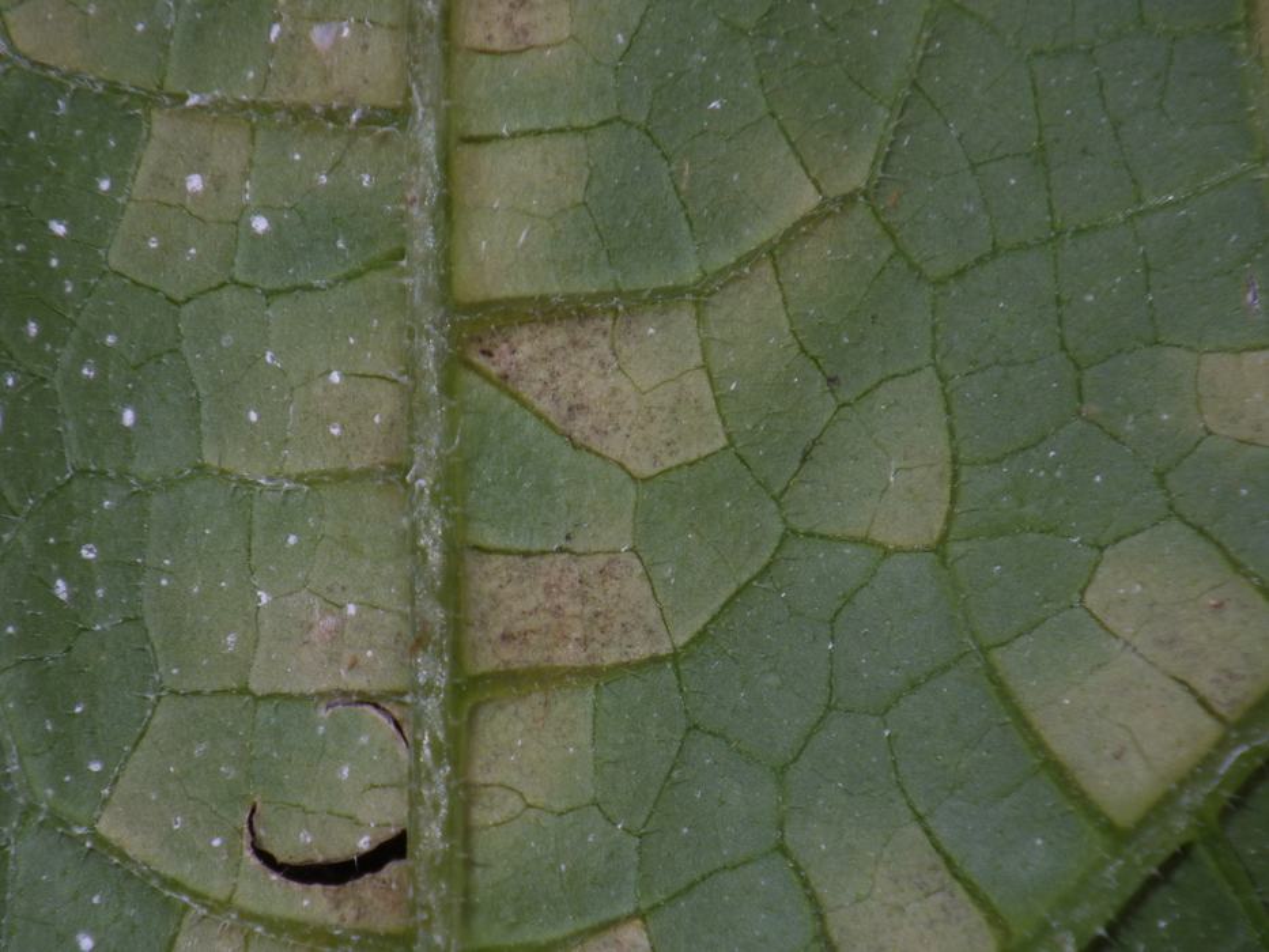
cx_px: 634
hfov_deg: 14.1
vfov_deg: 10.6
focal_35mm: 140
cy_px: 476
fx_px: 5133
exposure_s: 1/125
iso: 200
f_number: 6.6
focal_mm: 25
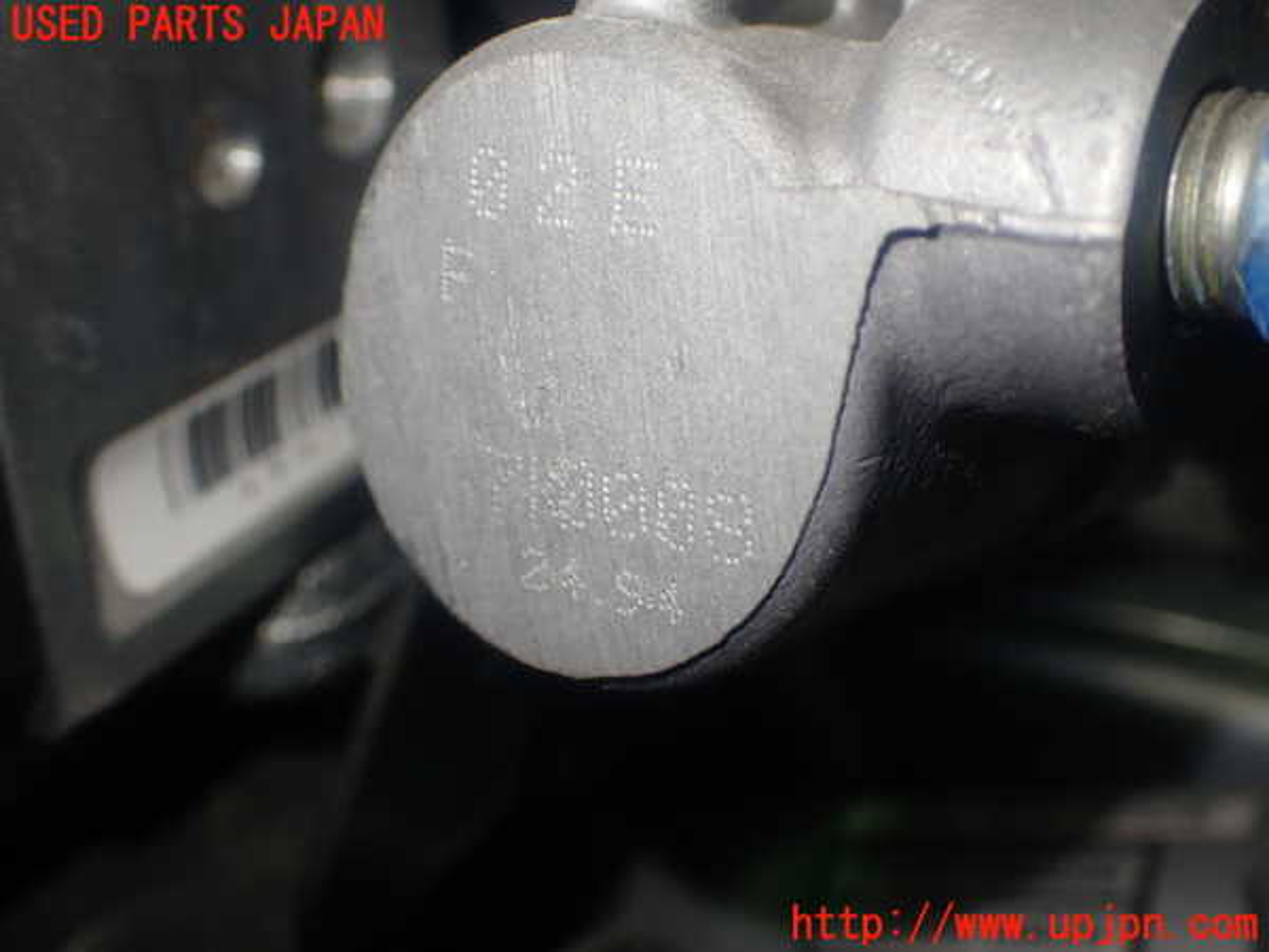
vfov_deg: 32.9
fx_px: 1613
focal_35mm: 44
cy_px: 476
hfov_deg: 42.9
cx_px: 634
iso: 200
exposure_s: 1/50
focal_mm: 7.84
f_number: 2.9
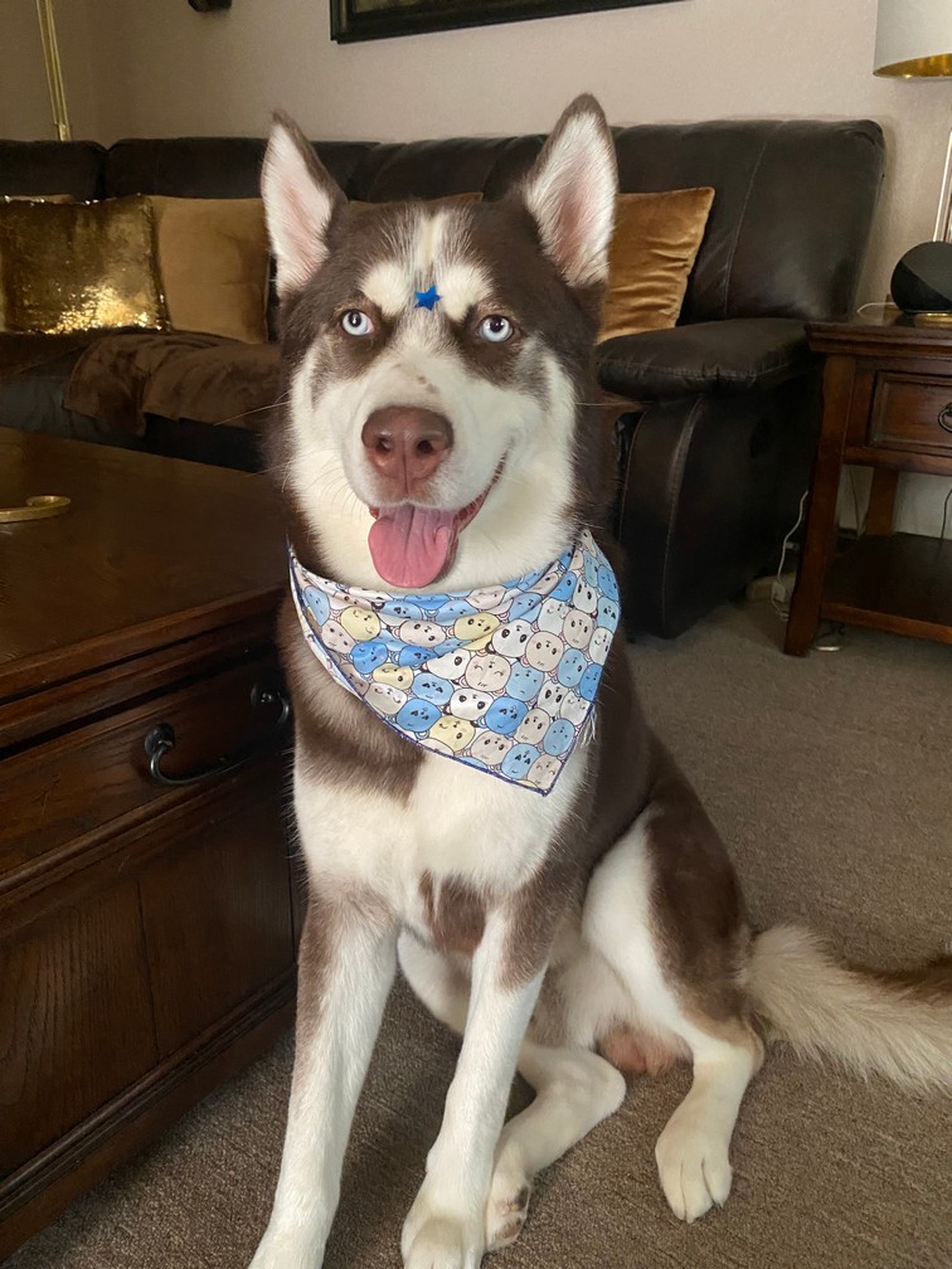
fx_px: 953
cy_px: 634
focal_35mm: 26
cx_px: 476
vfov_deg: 67.3
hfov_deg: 53.1
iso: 640
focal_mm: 4.25
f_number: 1.8
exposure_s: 1/32
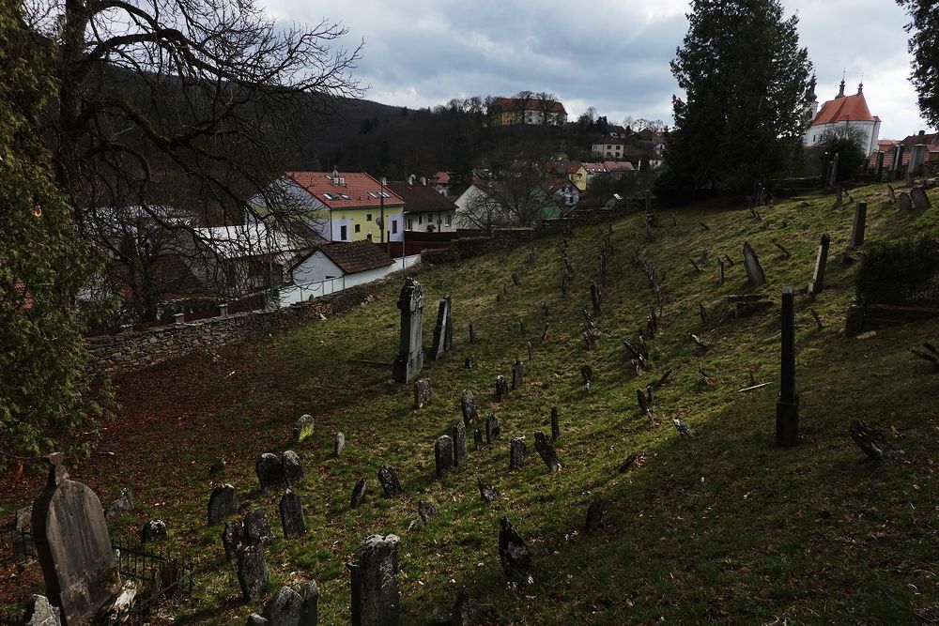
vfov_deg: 53.1
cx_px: 470
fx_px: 626
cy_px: 313
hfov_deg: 73.7
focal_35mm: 24
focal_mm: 9
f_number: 7.1
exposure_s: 1/500
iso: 125
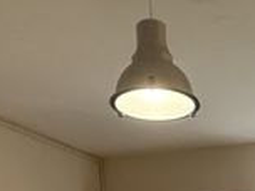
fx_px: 479
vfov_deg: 15.4
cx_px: 226
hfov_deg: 28.7
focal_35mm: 65
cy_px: 429
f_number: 2.2
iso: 250
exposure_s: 1/100
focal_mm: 2.22
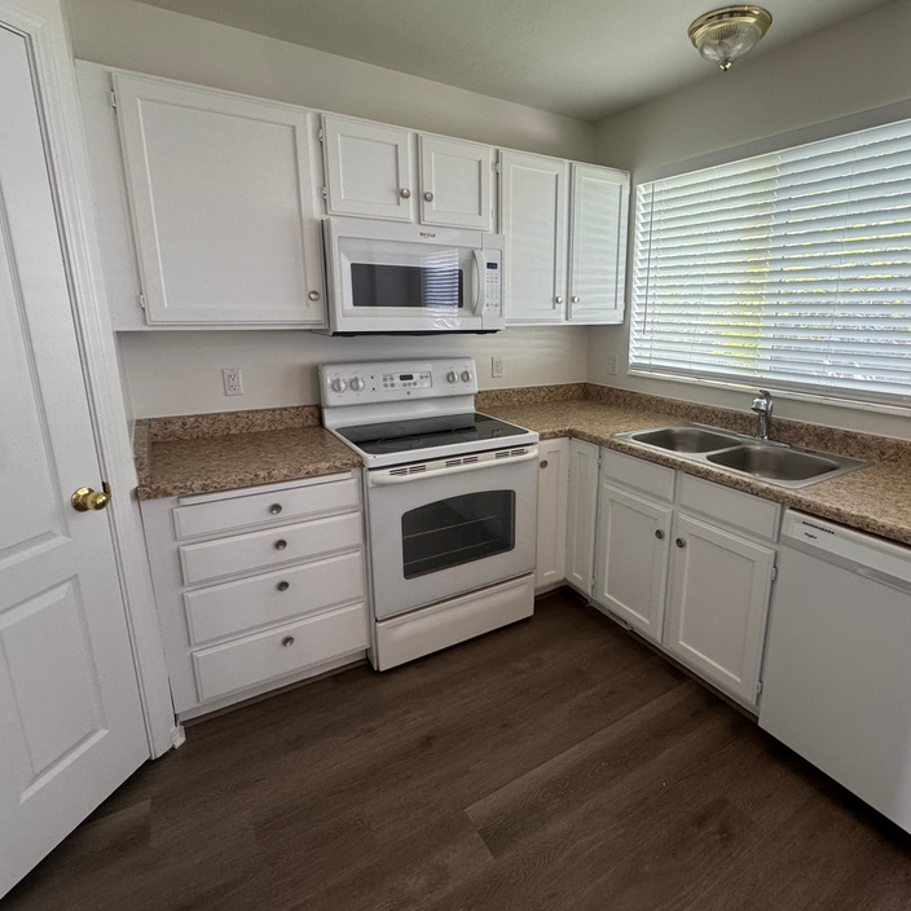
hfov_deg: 80.3
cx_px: 519
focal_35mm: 18
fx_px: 536
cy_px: 431
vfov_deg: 80.7
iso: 160
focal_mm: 2.22
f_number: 2.2
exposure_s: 1/120
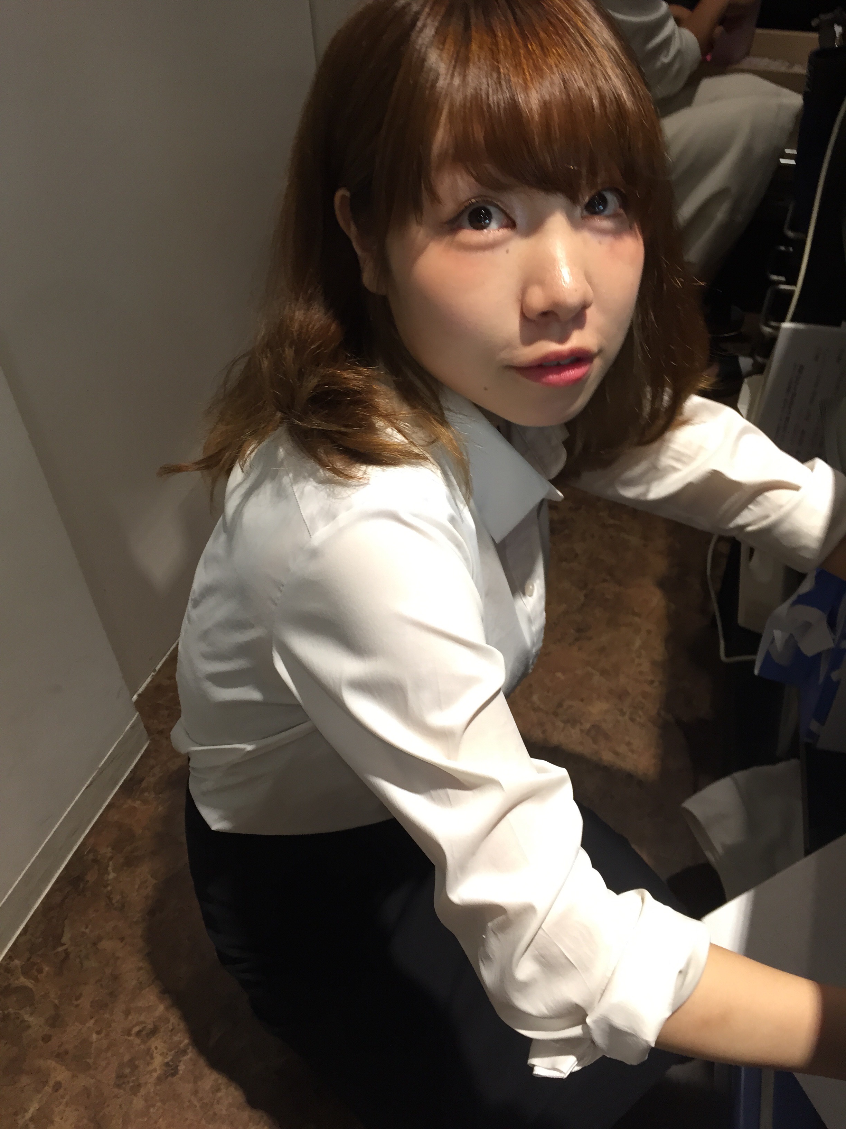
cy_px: 564
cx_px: 423
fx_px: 945
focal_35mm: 29
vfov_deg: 61.7
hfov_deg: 48.2
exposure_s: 1/30
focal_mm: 4.15
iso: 64
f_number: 2.2
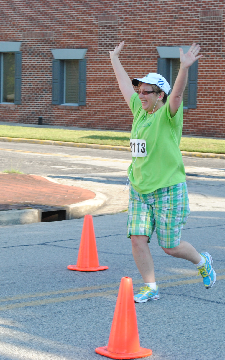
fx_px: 1234
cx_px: 130
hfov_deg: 10.4
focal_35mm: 126
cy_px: 180
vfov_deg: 16.6
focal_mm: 55
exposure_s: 1/200
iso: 400
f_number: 8
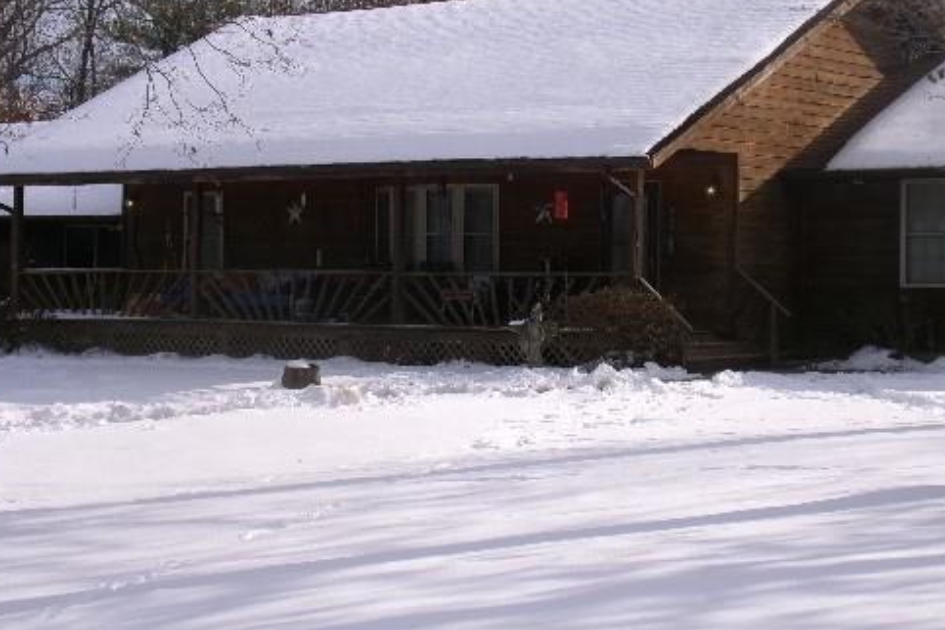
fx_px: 2100
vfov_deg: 17.0
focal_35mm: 80
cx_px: 536
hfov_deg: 25.3
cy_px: 231
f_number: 13.18
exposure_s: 1/120
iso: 100
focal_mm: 10.3
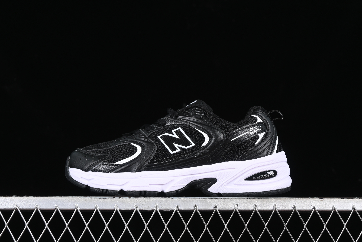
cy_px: 121
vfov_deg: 18.2
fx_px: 754
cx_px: 181
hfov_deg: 27.0
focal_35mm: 75
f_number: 6.3
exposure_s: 1/60
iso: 160
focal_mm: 50
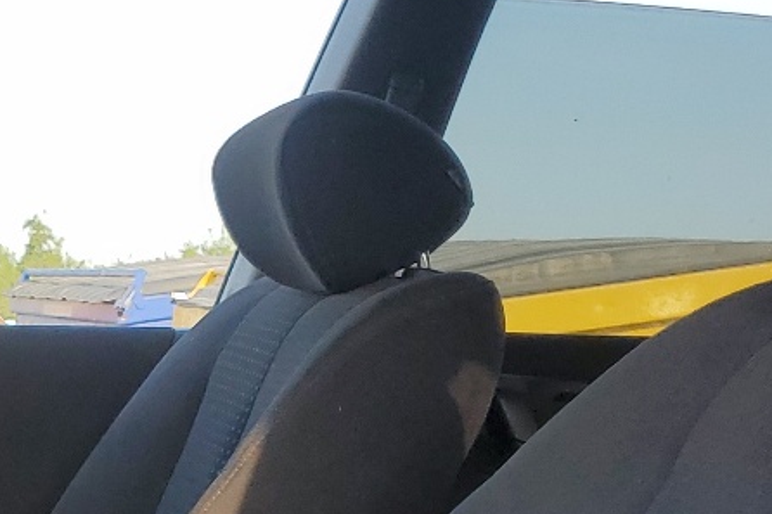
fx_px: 2079
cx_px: -182
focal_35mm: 97
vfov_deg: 13.2
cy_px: 819
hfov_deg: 19.6
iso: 50
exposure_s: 1/714
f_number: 1.5
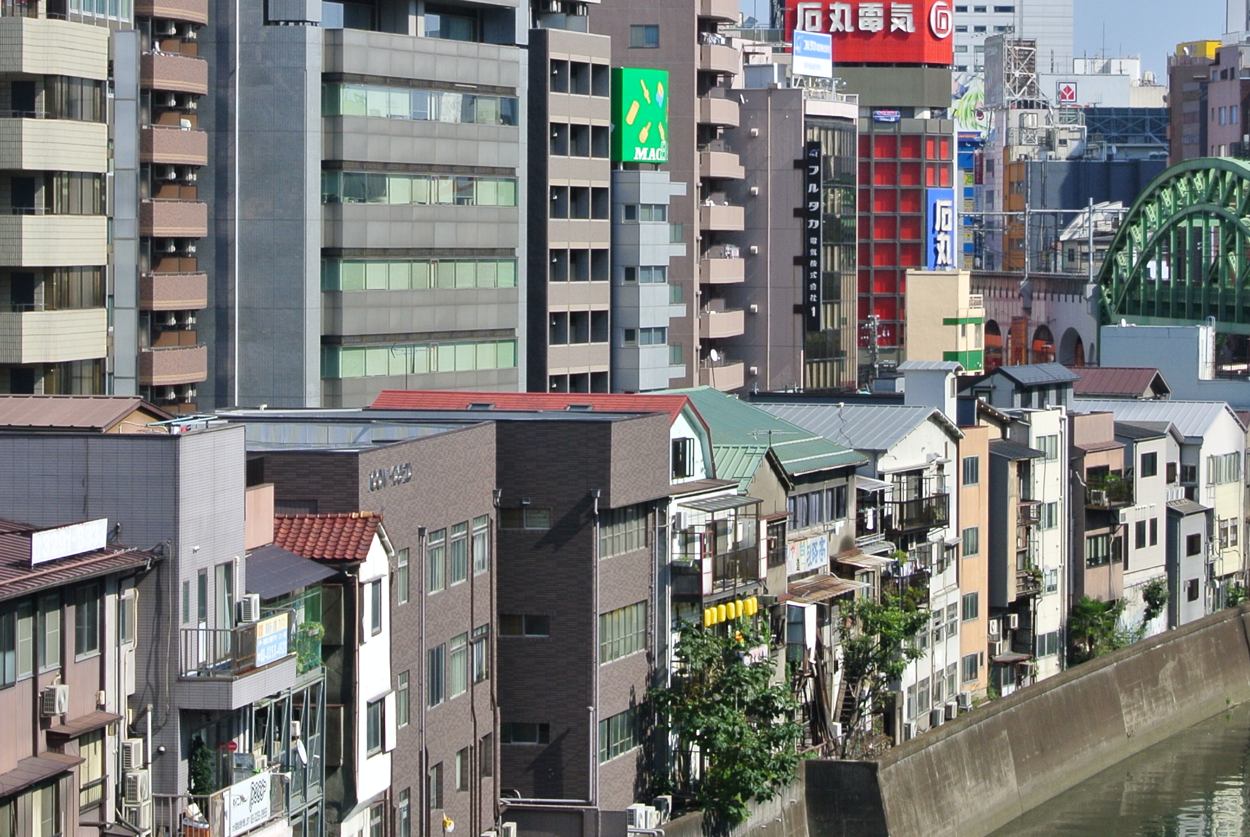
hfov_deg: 15.5
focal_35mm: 132
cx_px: 613
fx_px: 4589
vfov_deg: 10.4
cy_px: 320
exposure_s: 1/250
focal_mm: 26.7
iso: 100
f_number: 8
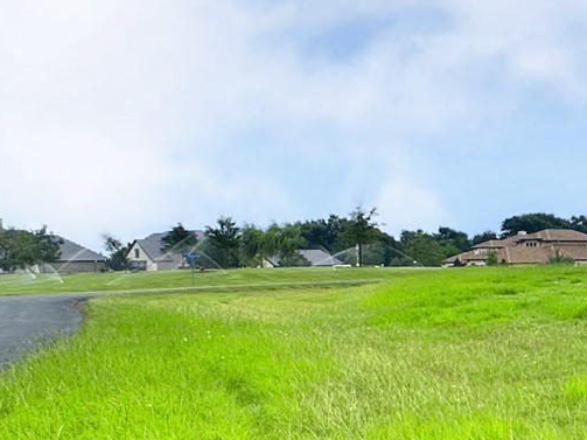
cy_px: 315
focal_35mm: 57
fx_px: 966
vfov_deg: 25.4
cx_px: 825
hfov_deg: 26.7
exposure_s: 1/1855
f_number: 2.2
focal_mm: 2.22
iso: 50
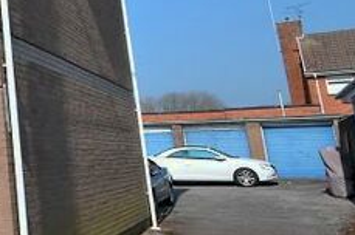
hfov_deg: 27.5
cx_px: -163
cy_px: 5
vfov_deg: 24.5
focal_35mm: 53
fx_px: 520
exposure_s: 1/250
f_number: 8
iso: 100
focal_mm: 11.5
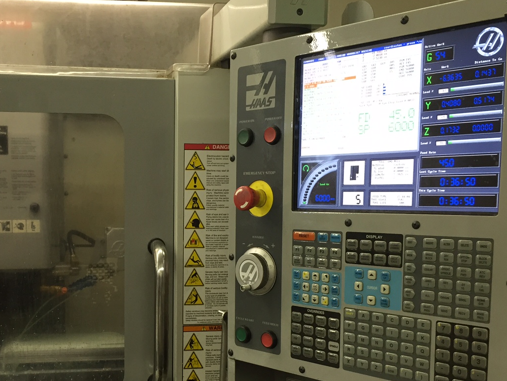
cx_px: 152
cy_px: 267
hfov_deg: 40.5
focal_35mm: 46
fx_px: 674
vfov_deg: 31.2
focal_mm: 4.15
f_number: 2.2
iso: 80
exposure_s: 1/30
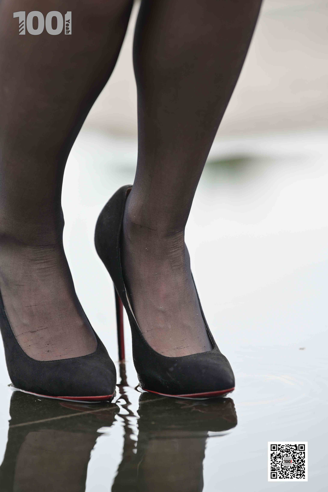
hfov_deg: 6.9
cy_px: 246
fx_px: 2733
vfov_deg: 10.3
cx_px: 164
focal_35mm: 200
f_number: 4
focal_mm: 200
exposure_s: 1/320
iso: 200
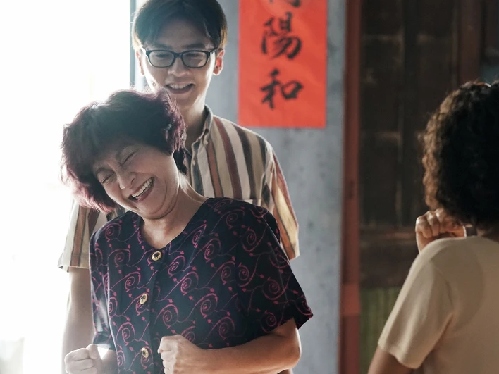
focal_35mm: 125
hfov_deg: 15.8
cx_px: 267
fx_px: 1802
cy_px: 187
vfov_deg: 11.9
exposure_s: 1/125
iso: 5000
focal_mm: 115
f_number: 3.5
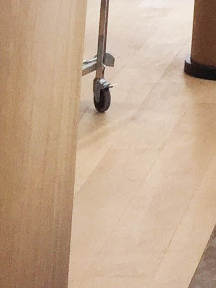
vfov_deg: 9.3
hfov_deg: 7.5
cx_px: 569
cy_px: -493
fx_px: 1499
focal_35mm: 180
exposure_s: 1/100
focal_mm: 4.15
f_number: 2.2
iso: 40
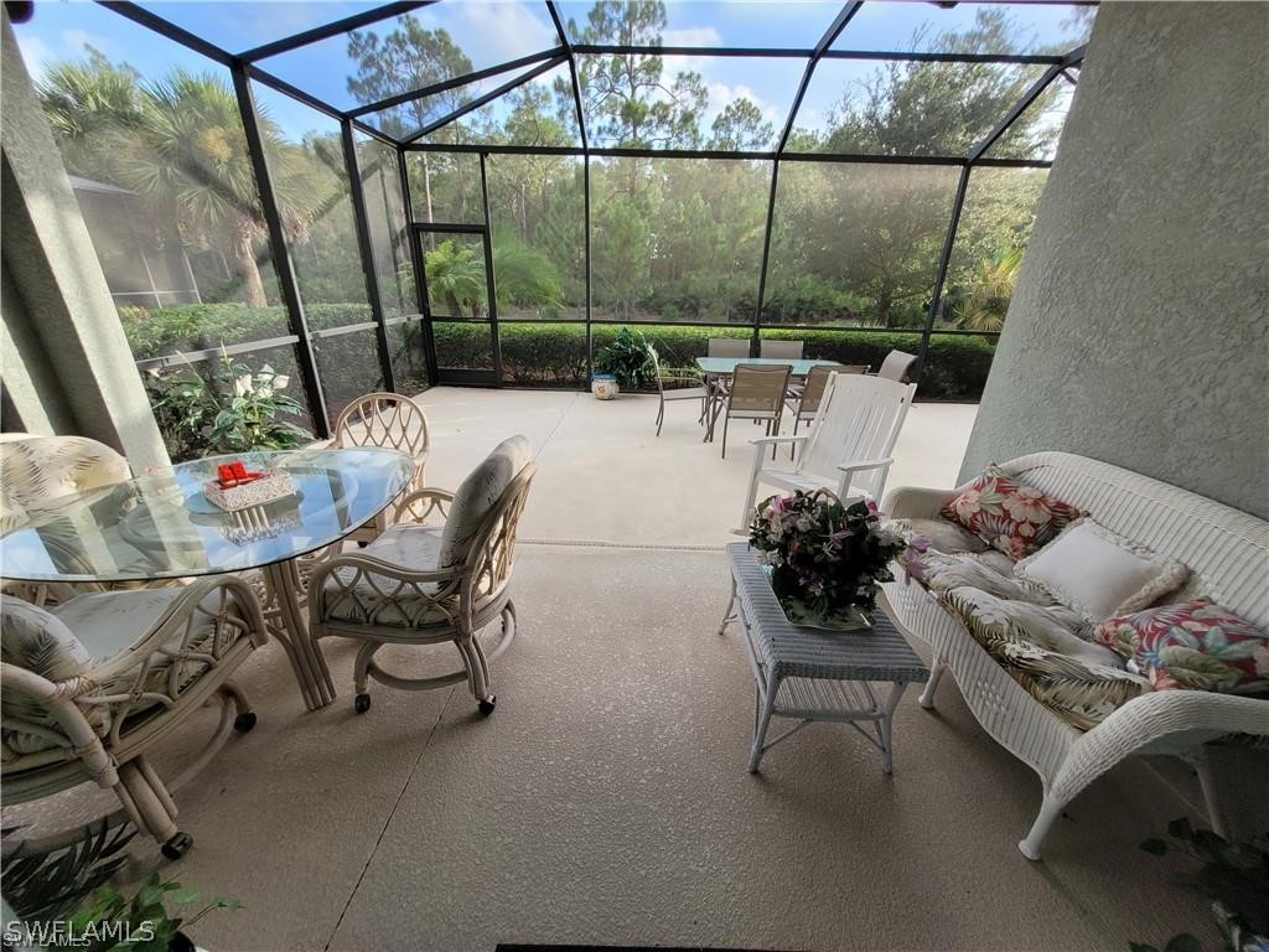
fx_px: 477
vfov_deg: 89.9
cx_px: 634
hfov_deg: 106.2
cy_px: 476
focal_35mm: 13
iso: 40
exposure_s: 1/137
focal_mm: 1.74
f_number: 2.2
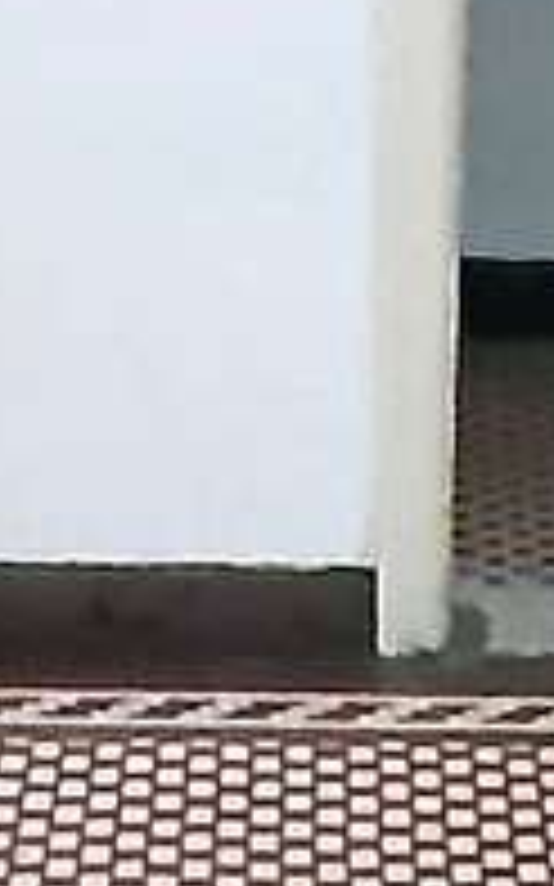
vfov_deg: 12.3
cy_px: 2467
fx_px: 2538
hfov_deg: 12.4
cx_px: 392
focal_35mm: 105
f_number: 2.2
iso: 500
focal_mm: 1.42
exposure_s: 1/20
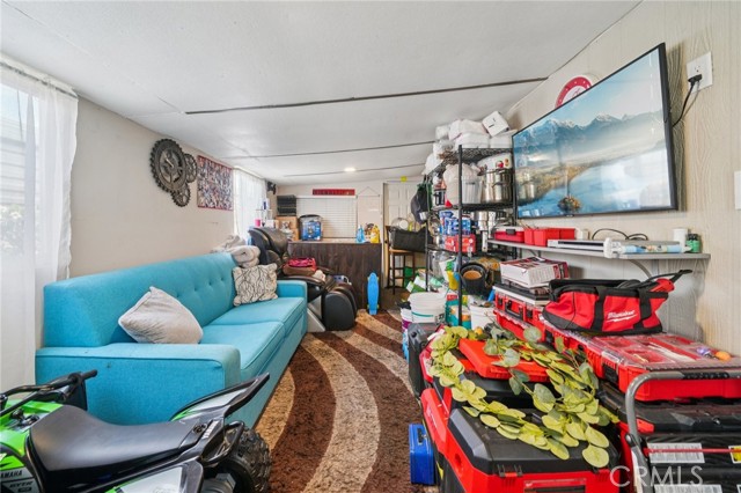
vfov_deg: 85.4
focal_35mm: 13
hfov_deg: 108.4
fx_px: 267
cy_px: 246
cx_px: 370
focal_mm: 13
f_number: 8
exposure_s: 1/6
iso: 400
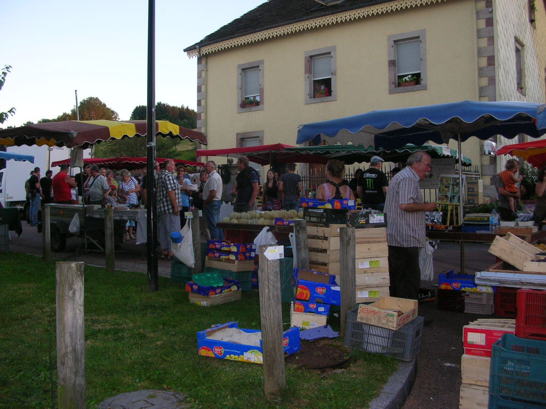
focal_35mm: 35
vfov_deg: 40.7
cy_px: 204
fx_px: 552
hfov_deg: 52.6
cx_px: 273
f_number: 2.8
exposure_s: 1/60.1
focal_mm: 5.8
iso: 88
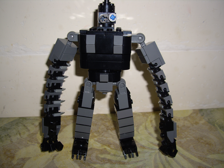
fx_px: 246
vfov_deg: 37.7
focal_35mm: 38
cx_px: 112
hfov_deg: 49.0
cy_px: 84
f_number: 8
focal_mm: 7.9
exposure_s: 1/40
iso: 64
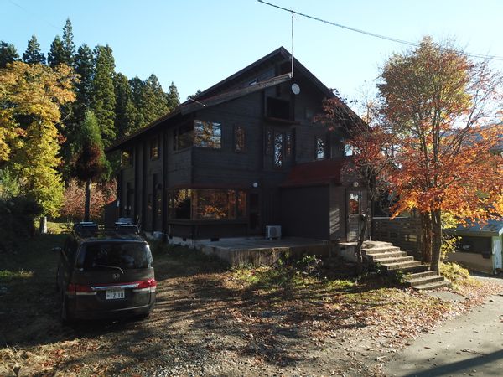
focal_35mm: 26
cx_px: 252
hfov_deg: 67.3
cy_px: 188
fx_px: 378
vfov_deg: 53.1
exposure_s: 1/50
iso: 109
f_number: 2.2
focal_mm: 4.73
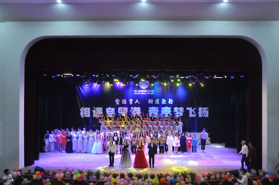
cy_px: 92
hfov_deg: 57.3
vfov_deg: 39.9
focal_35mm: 33
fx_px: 255
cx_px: 140
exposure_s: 1/160
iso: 2500
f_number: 6.3
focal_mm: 22
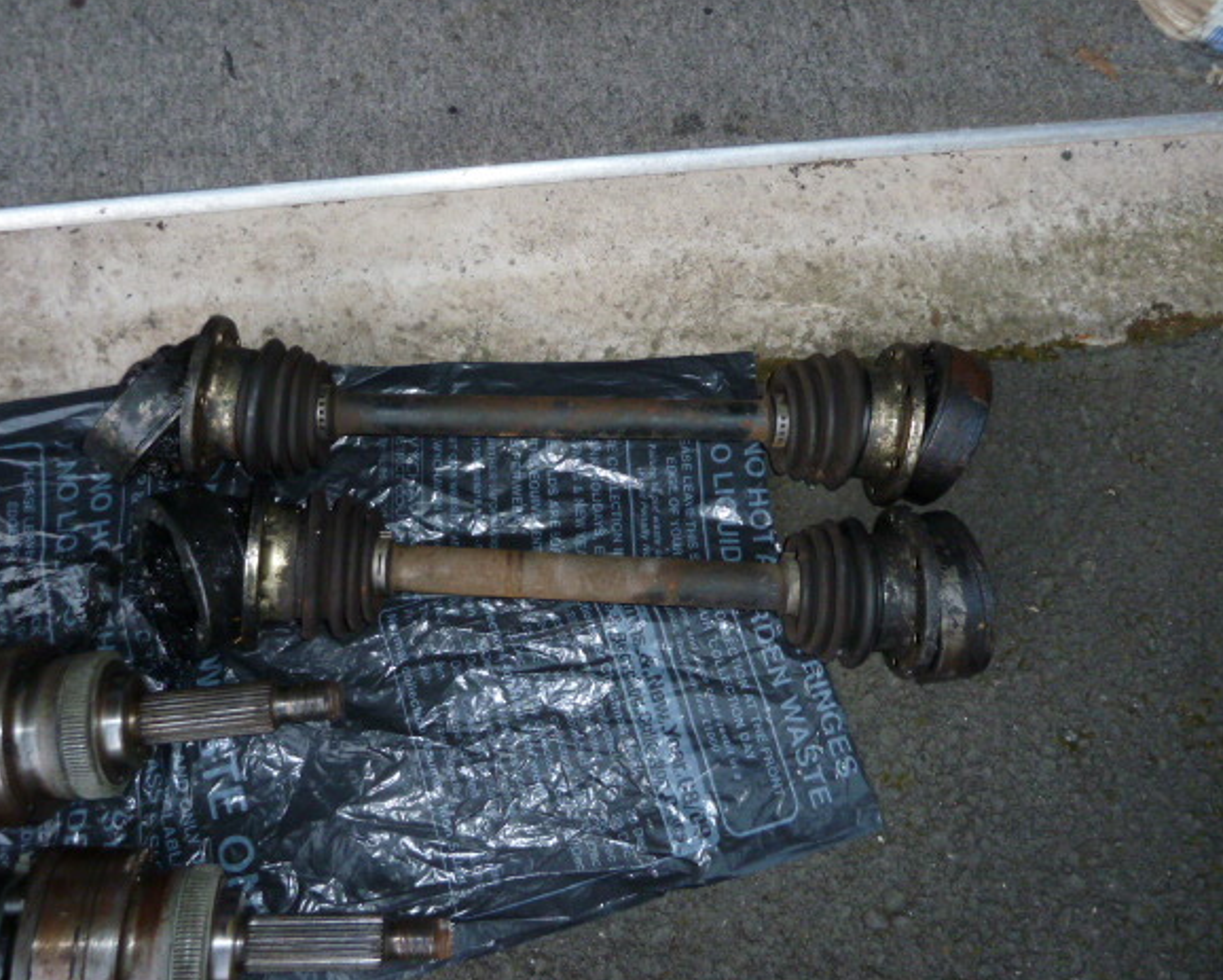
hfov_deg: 64.0
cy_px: 480
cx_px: 563
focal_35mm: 27
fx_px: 978
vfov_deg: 53.2
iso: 250
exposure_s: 1/30
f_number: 3.3
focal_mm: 4.1
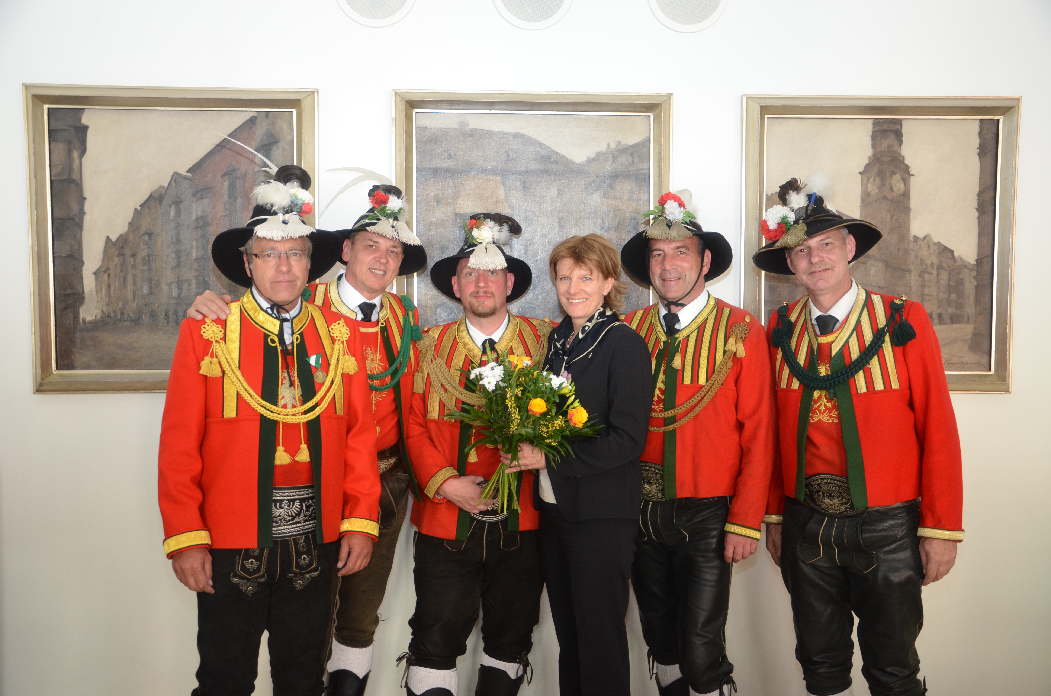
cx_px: 526
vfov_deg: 34.1
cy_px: 348
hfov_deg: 49.6
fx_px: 1136
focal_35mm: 39
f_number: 4
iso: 640
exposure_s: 1/60
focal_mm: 26
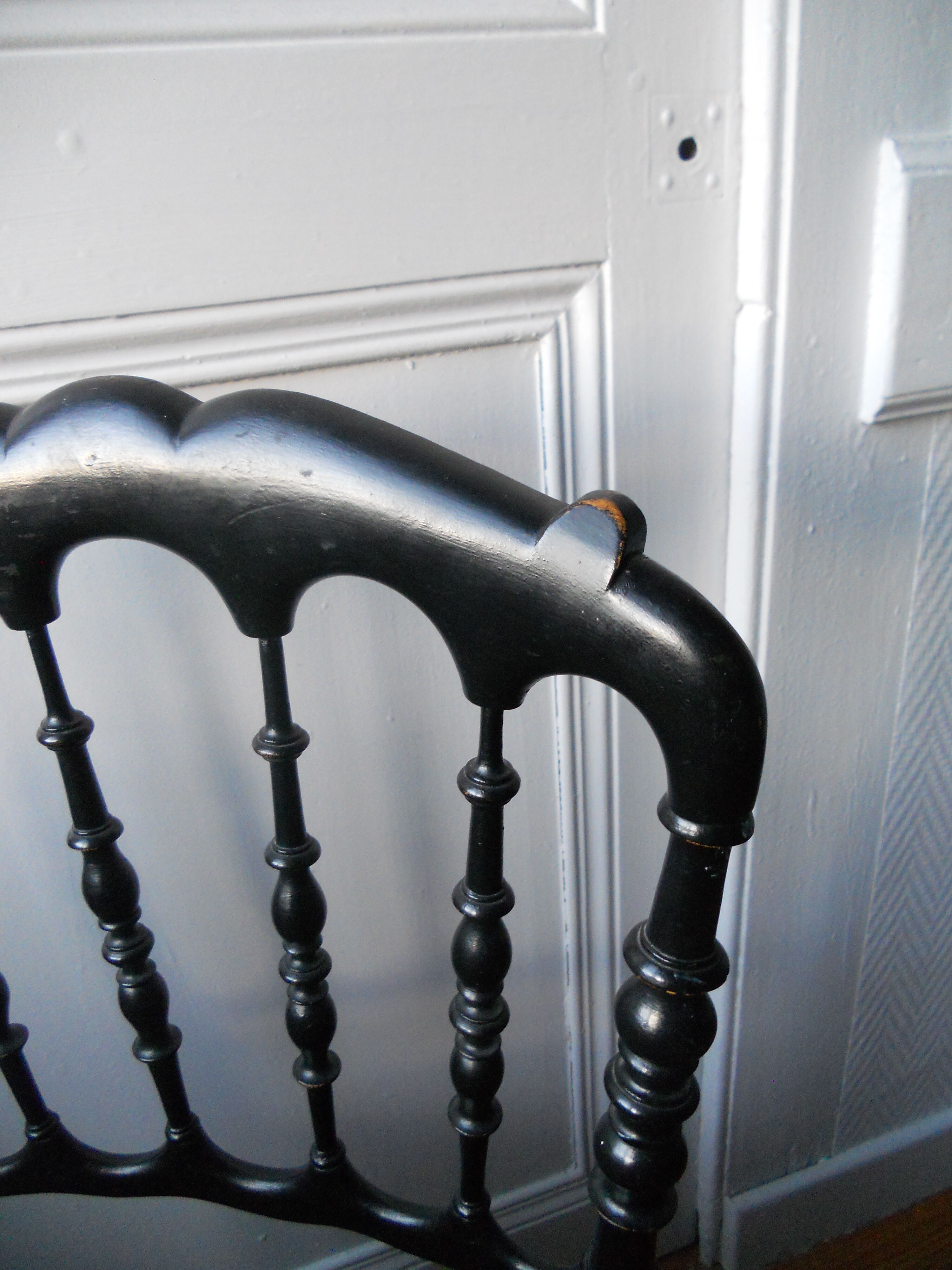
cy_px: 635
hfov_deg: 51.4
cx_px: 476
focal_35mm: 27
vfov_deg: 65.3
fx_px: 990
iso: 400
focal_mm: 4.9
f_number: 3.2
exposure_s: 1/50
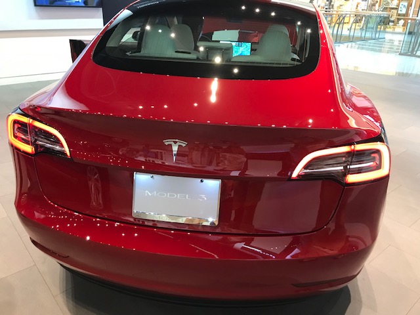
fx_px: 340
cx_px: 210
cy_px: 158
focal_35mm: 28
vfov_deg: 49.7
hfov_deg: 63.4
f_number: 1.8
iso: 40
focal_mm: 3.99
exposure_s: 1/15
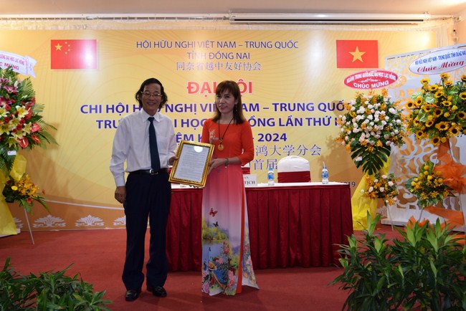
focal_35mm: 36
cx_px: 233
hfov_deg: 53.1
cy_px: 156
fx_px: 466
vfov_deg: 36.9
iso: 800
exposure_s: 1/80
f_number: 4.5
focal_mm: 24
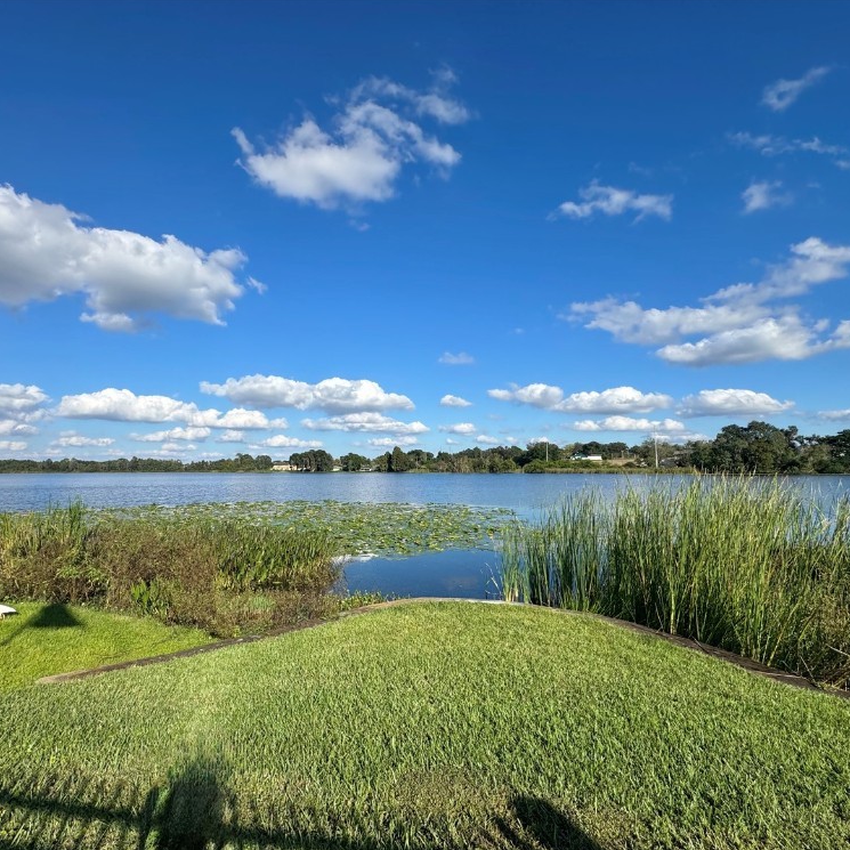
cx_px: 399
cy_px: 435
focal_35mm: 17
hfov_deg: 83.9
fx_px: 472
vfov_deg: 84.0
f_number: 2.2
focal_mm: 2.22
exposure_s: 1/2584
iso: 50
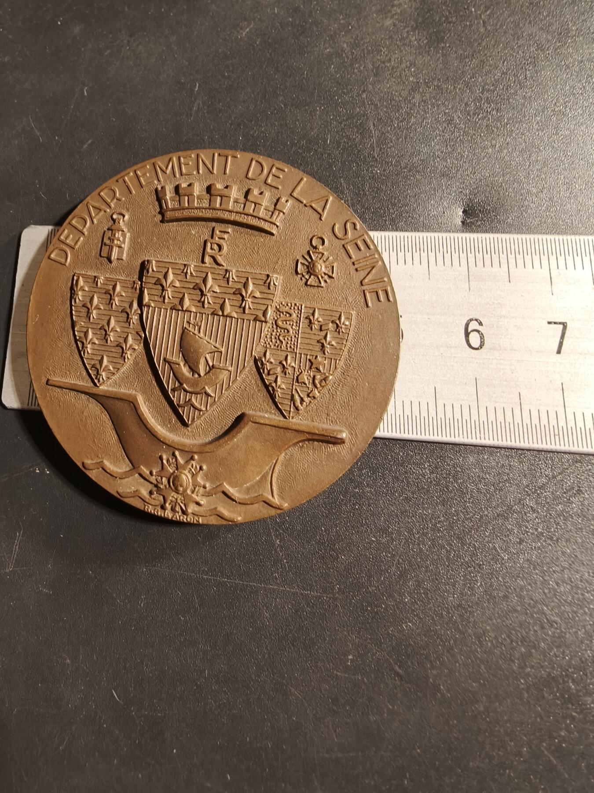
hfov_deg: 58.9
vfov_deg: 73.9
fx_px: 526
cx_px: 297
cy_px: 396
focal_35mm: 23
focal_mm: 2.32
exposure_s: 1/73.1
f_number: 2
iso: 160
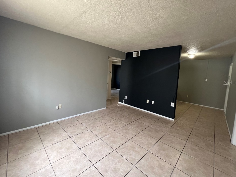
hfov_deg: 102.1
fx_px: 95
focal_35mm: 14
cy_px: 82
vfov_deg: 85.5
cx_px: 120
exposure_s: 1/60
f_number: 1.8
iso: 320
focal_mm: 1.57
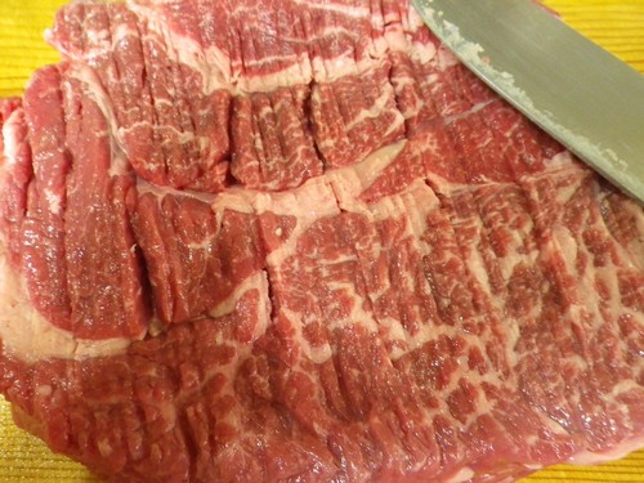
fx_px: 521
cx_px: 322
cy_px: 242
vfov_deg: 49.7
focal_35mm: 28
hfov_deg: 63.4
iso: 800
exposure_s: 1/13
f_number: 3.5
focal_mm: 5
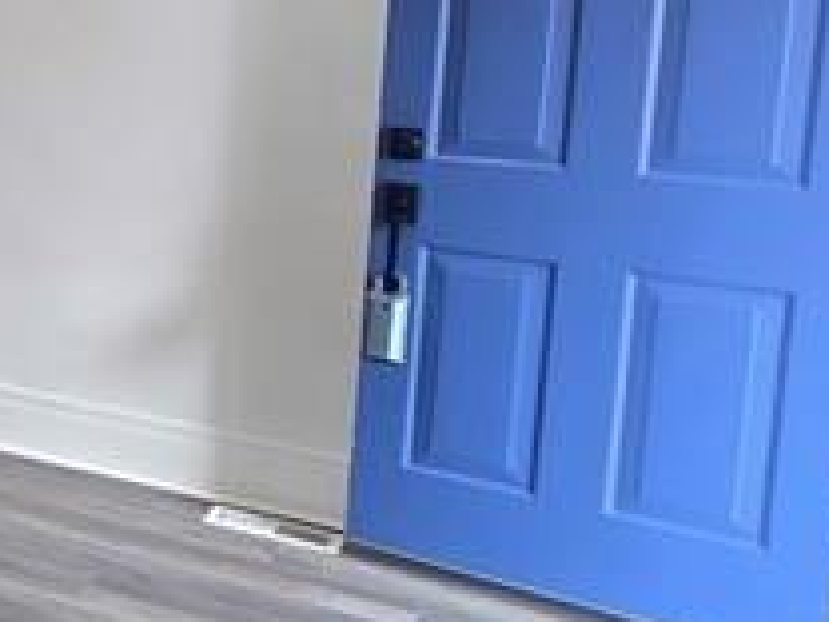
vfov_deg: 28.4
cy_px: 112
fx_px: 1197
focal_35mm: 50
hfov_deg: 22.0
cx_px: -678
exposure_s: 1/60
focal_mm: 2.2
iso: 64
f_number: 2.2
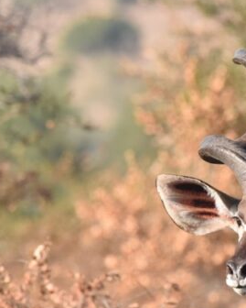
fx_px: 14318
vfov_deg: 1.2
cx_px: 337
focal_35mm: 1574
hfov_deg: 1.0
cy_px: 235
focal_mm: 550
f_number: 11
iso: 2000
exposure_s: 1/1250
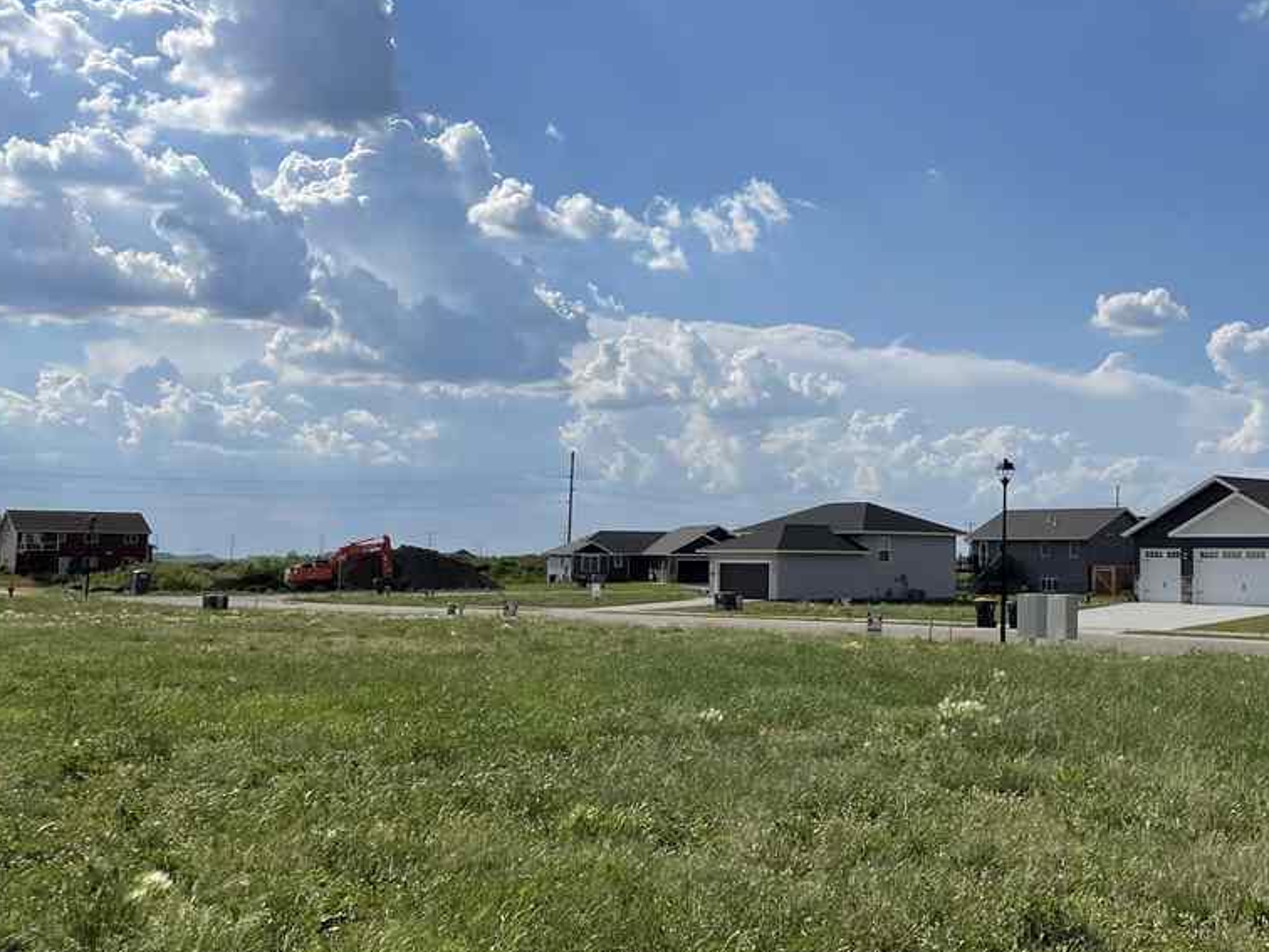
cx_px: 841
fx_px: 1613
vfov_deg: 32.9
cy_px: 440
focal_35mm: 44
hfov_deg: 42.4
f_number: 1.6
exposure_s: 1/9091
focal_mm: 4.2
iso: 32
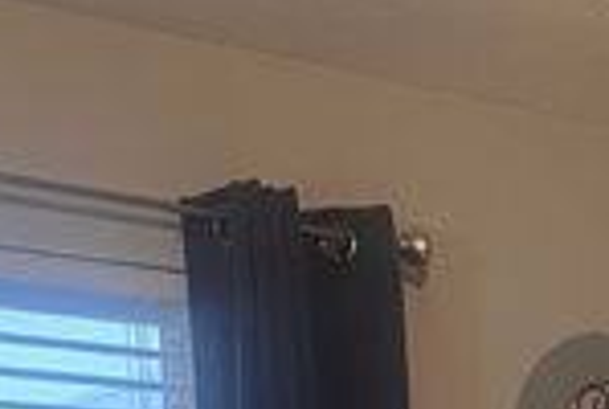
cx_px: 944
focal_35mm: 139
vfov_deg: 8.7
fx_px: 2356
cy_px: 1096
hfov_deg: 13.7
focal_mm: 5.7
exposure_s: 1/60
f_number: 1.5
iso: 160
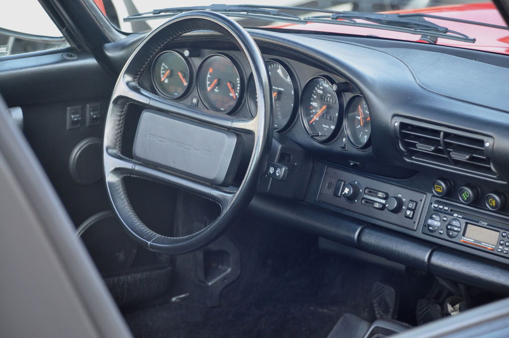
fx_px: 1694
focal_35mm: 120
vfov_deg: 11.4
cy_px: 169
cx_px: 254
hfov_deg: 17.1
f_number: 5.3
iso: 500
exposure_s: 1/15
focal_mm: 80
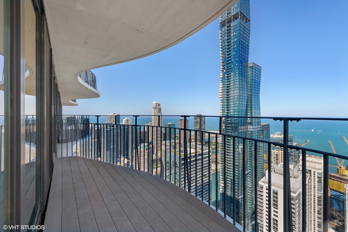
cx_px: 174
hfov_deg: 104.3
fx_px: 135
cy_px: 116
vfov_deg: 81.2
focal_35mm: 14
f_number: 8
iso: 200
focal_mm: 14
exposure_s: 1/1600
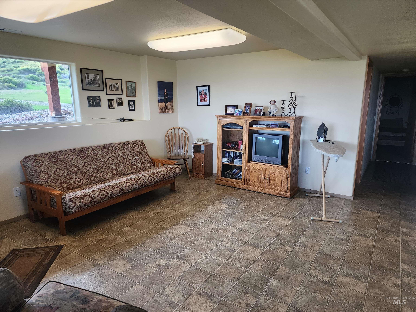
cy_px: 156
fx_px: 276
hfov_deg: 73.9
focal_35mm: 23
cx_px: 208
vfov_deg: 58.9
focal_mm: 6.4
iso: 100
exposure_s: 1/120
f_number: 1.8
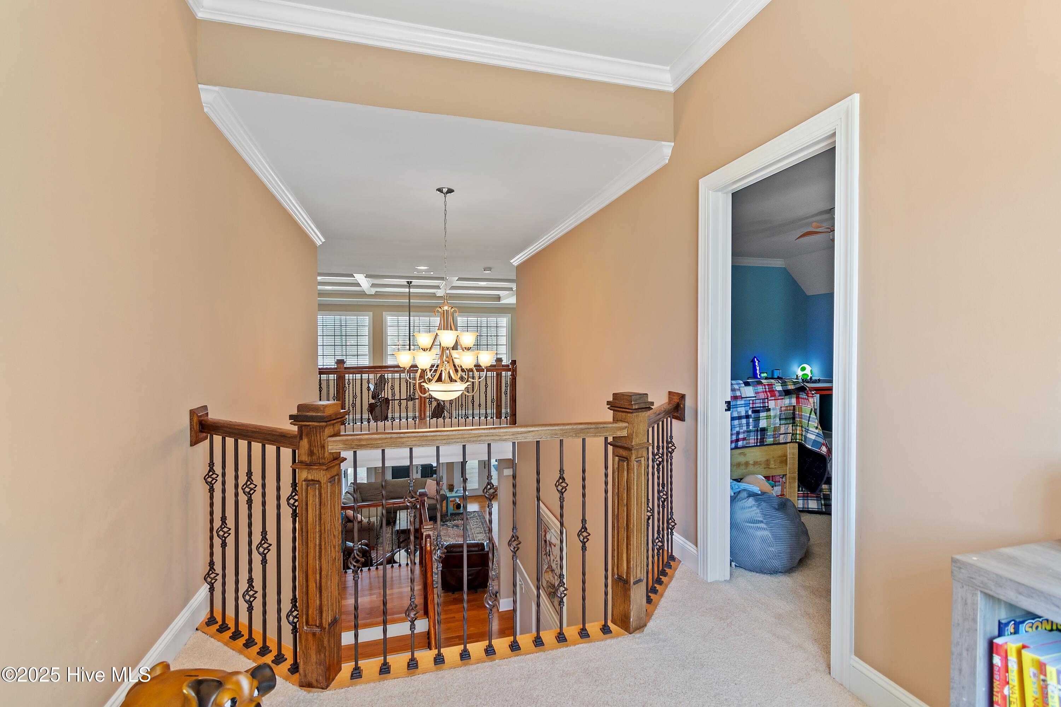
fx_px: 442
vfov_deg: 77.3
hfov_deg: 100.4
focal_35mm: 15
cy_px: 354
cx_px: 530
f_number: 4.5
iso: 100
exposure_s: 1/6
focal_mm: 10
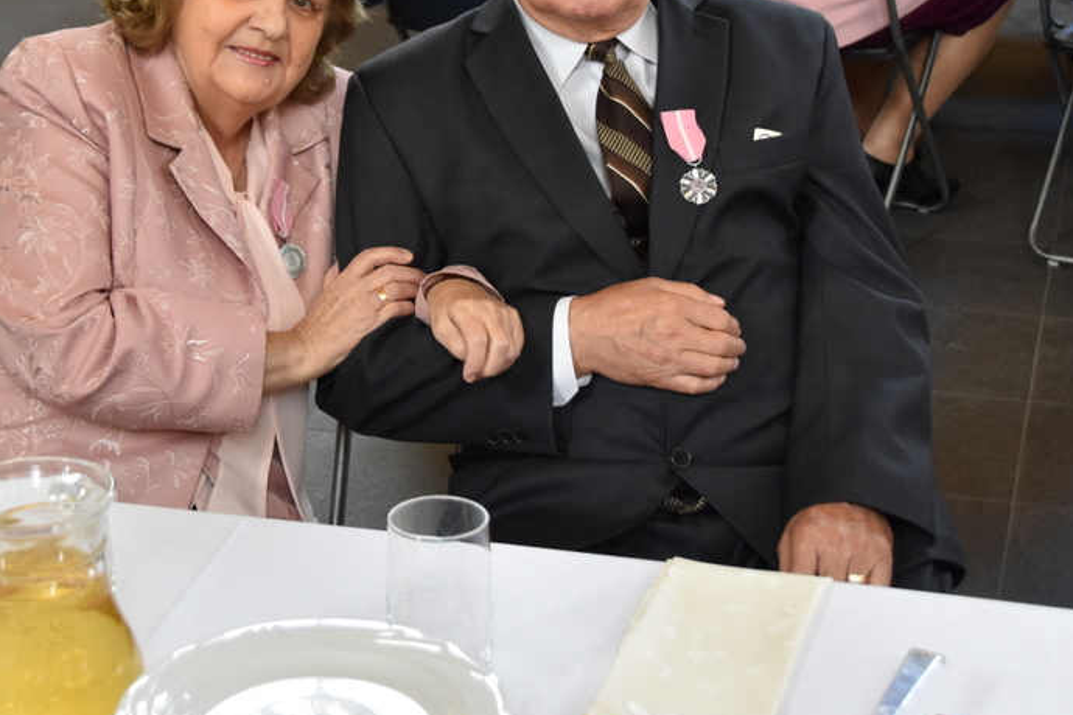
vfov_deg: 16.8
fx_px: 2410
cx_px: 448
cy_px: 154
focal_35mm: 81
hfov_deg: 25.1
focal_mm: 31
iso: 1250
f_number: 4
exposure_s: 1/50
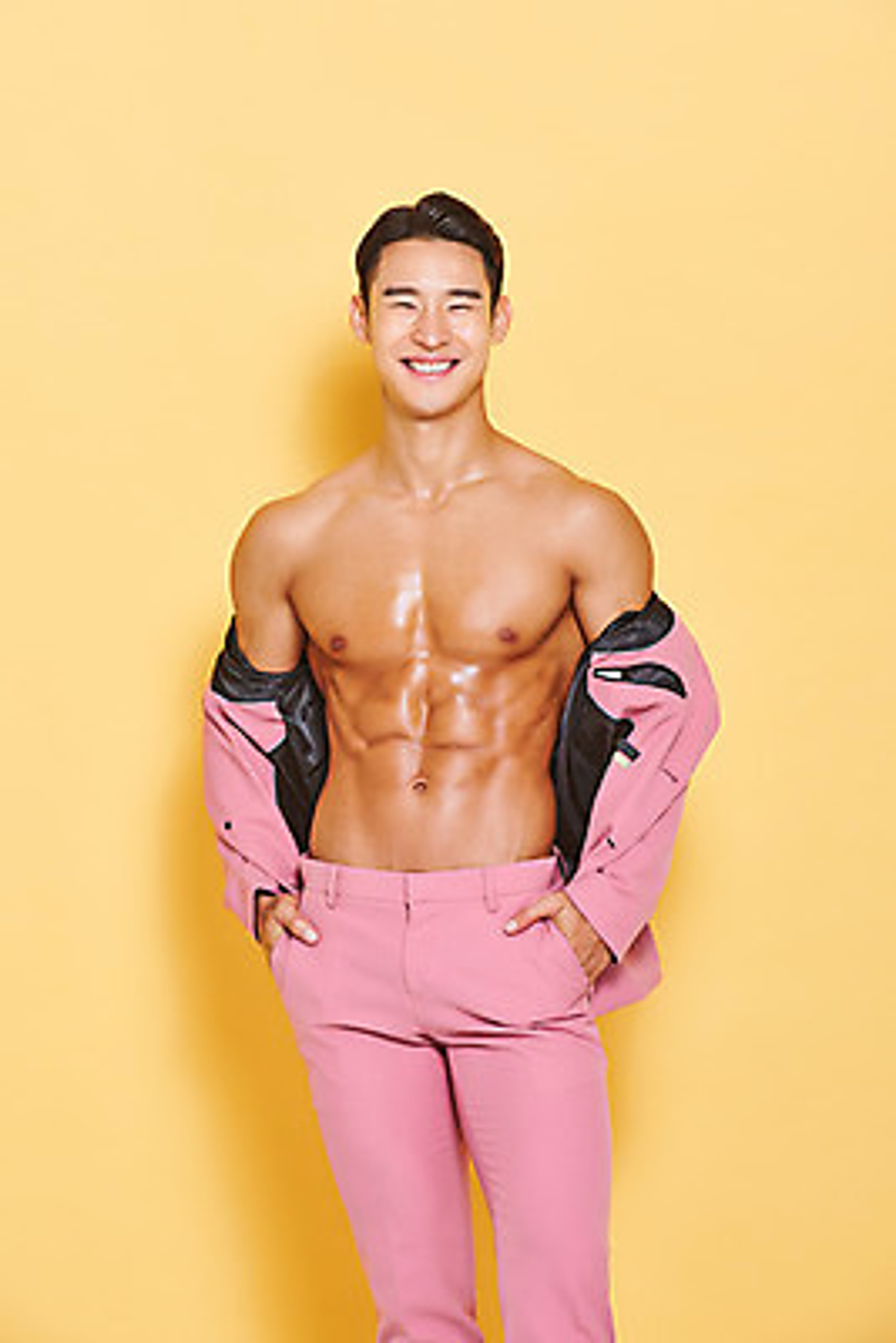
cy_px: 672
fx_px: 5968
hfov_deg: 8.6
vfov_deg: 12.8
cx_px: 448
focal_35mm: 160
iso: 100
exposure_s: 1/125
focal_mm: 160
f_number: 11
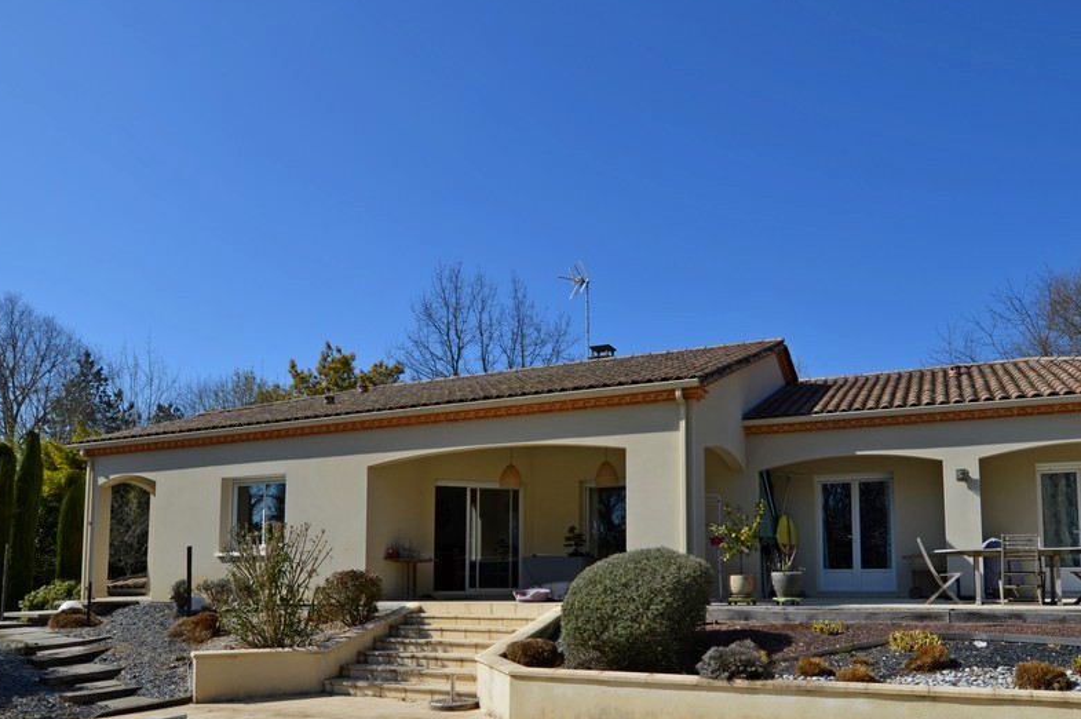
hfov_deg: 68.5
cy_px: 508
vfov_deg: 47.6
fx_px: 792
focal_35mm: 26
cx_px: 585
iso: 100
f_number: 8
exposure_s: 1/250
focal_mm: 11.5
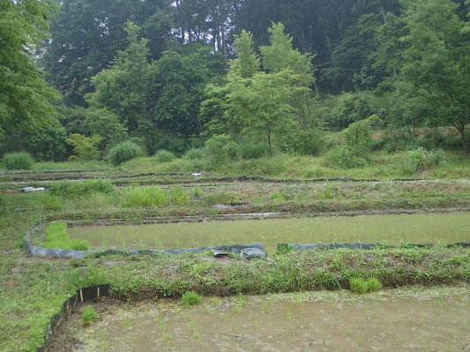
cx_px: 235
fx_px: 583
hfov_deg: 43.9
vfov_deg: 33.6
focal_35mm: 43
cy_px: 176
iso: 100
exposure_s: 1/100
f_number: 2.9
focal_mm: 7.86
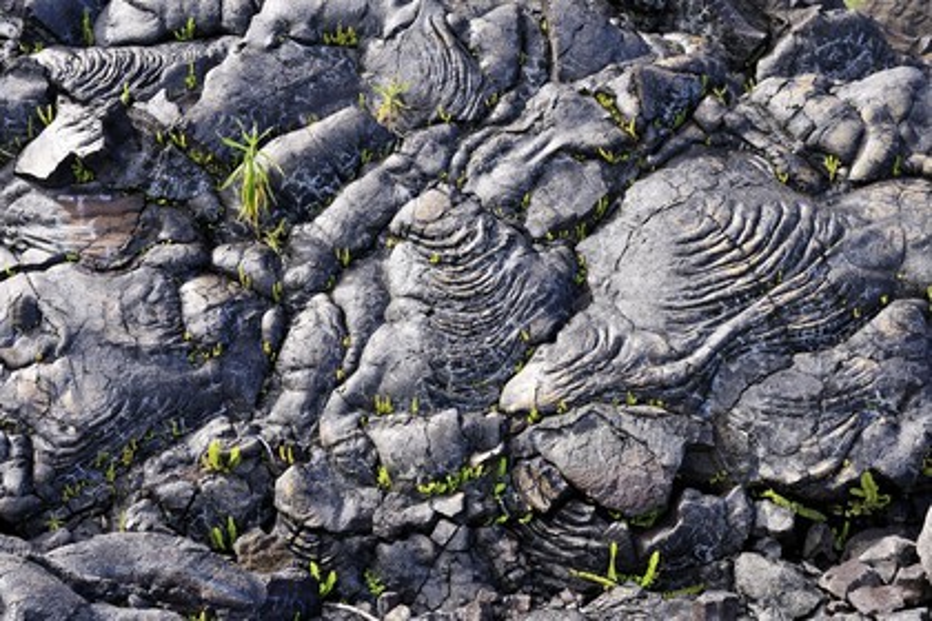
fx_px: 1424
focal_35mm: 55
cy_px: 310
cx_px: 466
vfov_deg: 24.6
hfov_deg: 36.2
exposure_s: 1/250
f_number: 7.1
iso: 400
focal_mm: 55
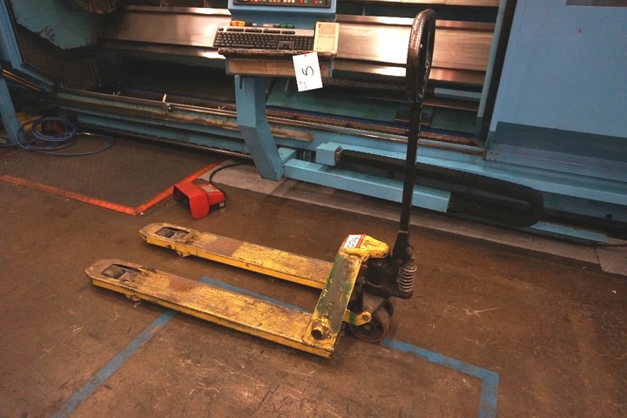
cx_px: 314
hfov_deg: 73.7
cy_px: 209
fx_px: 418
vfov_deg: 53.1
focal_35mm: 24
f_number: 4
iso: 1600
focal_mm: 16
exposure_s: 1/160
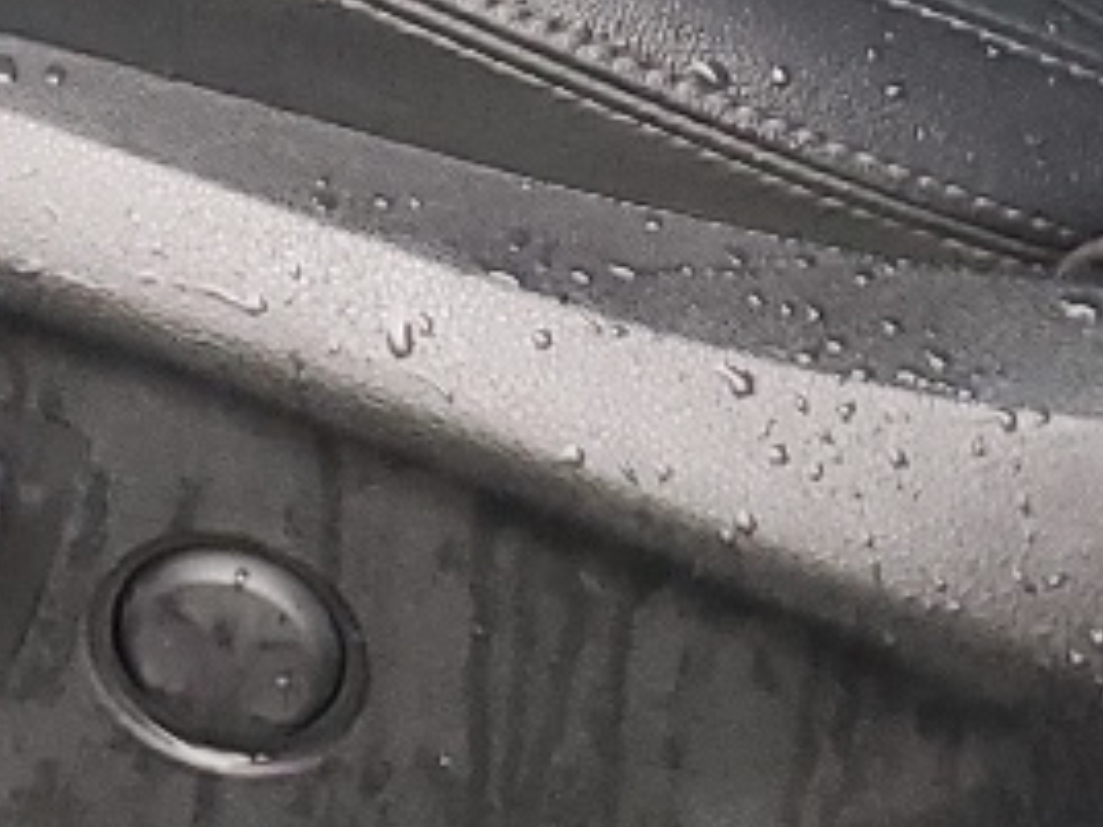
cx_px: -584
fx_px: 4939
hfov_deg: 12.1
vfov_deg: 8.3
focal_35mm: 155
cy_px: -1494
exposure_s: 1/100
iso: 80
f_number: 1.5
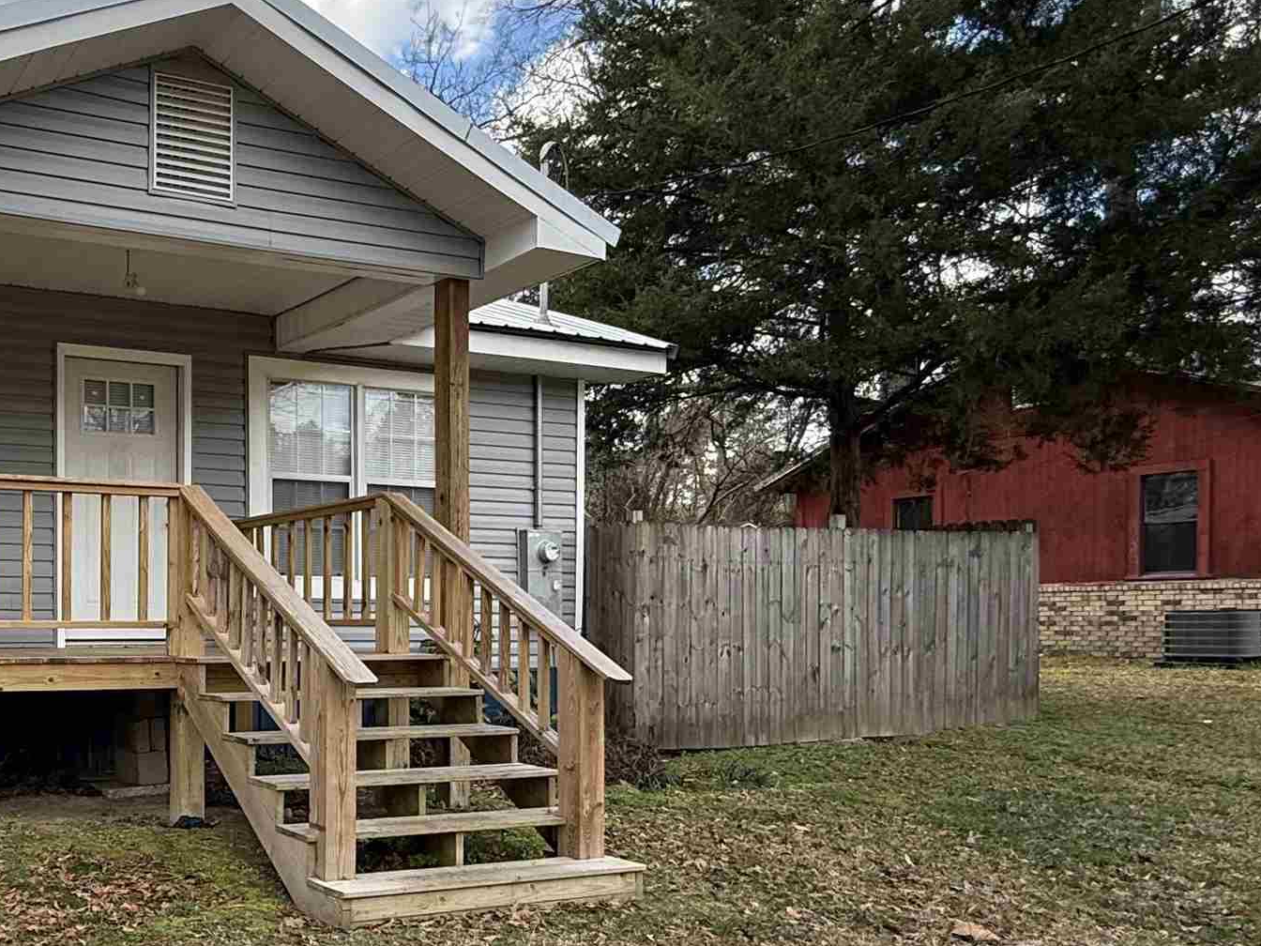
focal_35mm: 32
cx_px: 140
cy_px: 625
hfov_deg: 50.7
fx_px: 1166
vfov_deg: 43.6
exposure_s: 1/419
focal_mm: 2.22
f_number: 2.2
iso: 64
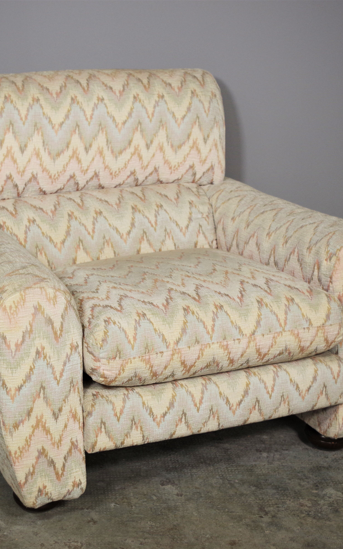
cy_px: 276
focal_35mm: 60
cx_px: 108
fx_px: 897
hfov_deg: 21.5
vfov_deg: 34.0
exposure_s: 1/60
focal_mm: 26.25
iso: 400
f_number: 4
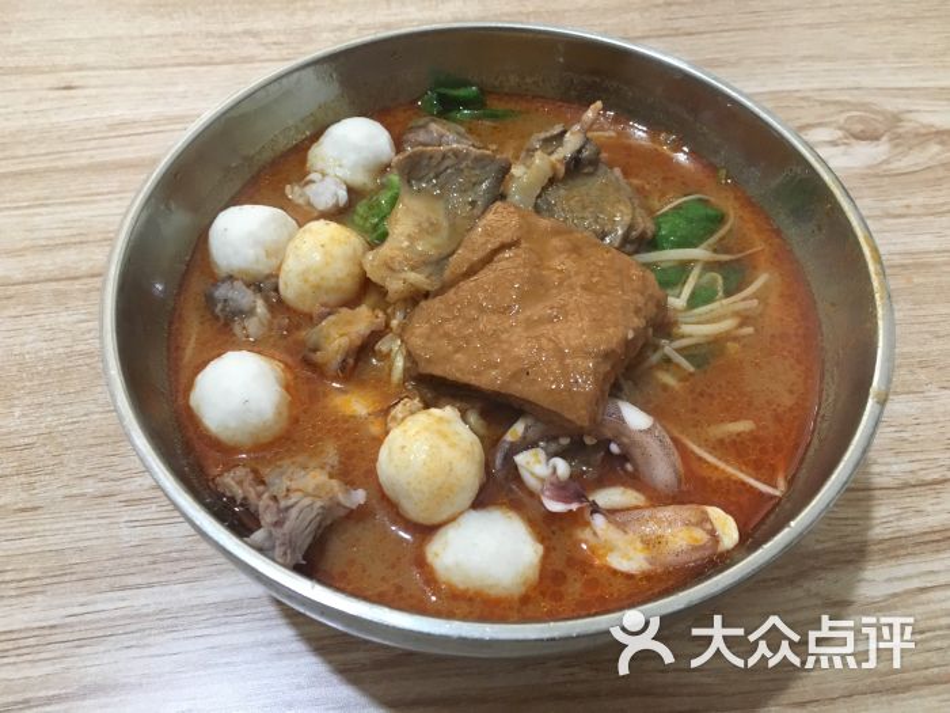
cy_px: 356
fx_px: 796
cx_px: 475
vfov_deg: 48.2
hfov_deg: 61.7
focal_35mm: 29
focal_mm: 4.15
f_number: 2.2
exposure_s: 1/25
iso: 200
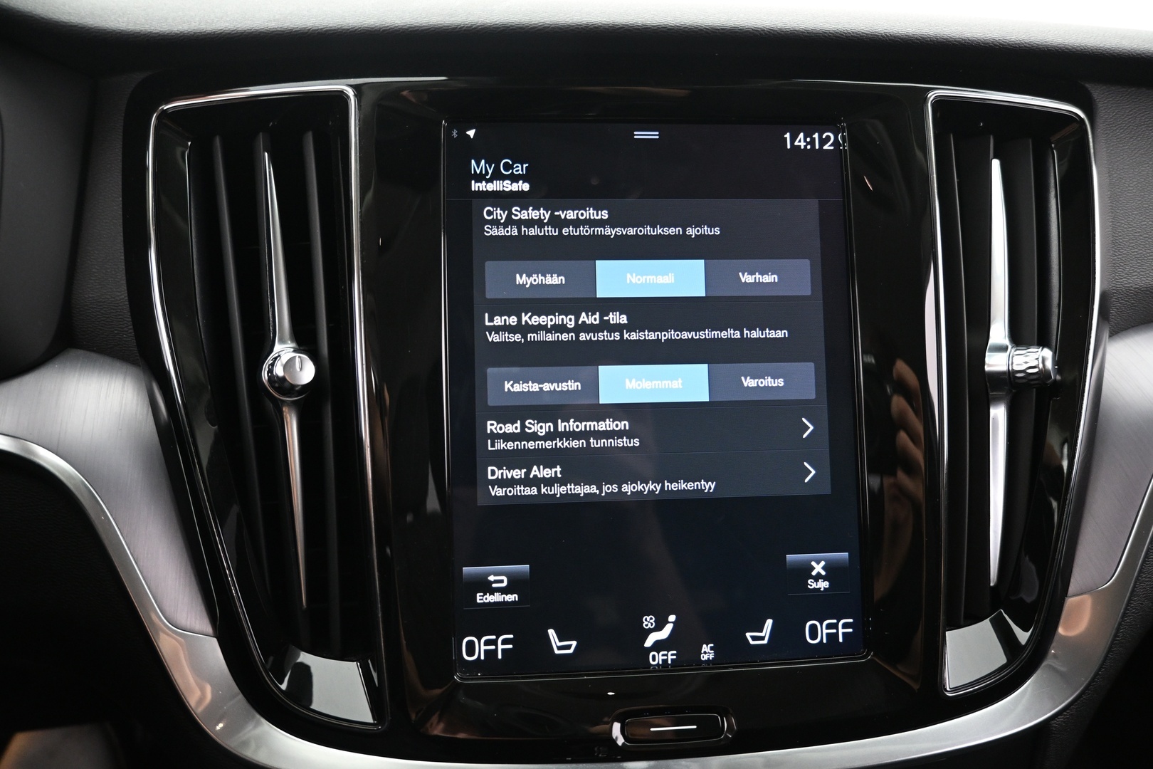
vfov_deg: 53.1
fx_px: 769
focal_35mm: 24
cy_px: 384
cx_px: 576
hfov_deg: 73.7
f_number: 3.5
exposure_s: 1/10
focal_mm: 16
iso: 1600
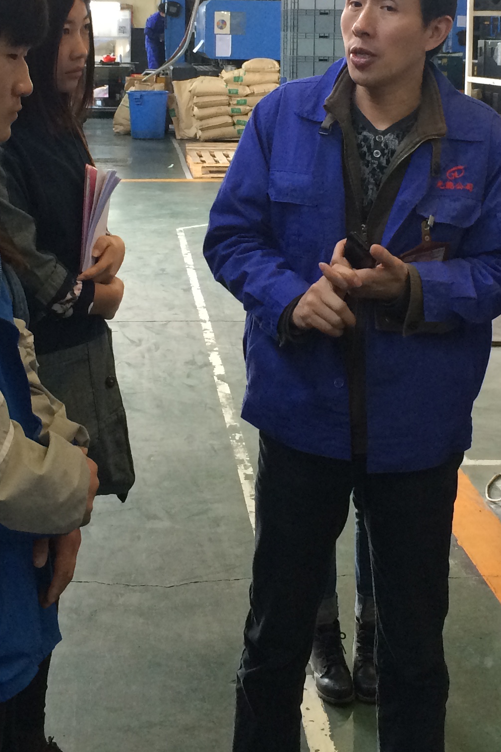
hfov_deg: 20.9
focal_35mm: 65
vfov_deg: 30.5
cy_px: 199
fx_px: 1357
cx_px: 239
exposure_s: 1/30
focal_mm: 4.15
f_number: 2.2
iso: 50
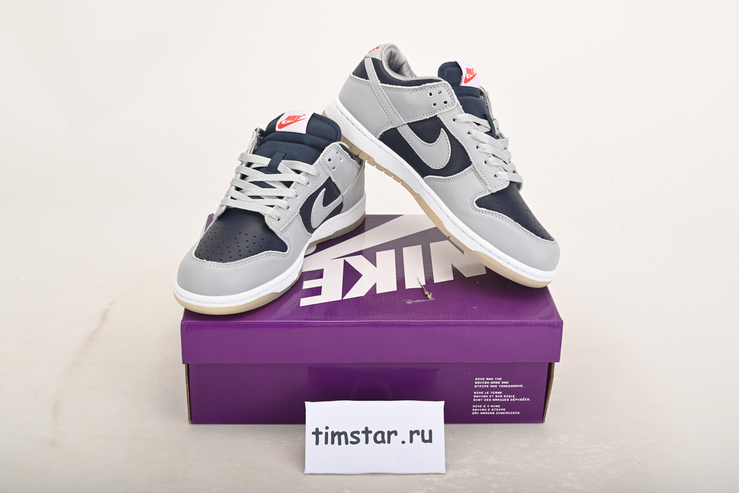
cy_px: 246
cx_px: 370
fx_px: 945
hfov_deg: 42.7
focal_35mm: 46
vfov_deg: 29.3
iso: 100
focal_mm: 46
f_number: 11
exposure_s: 1/200
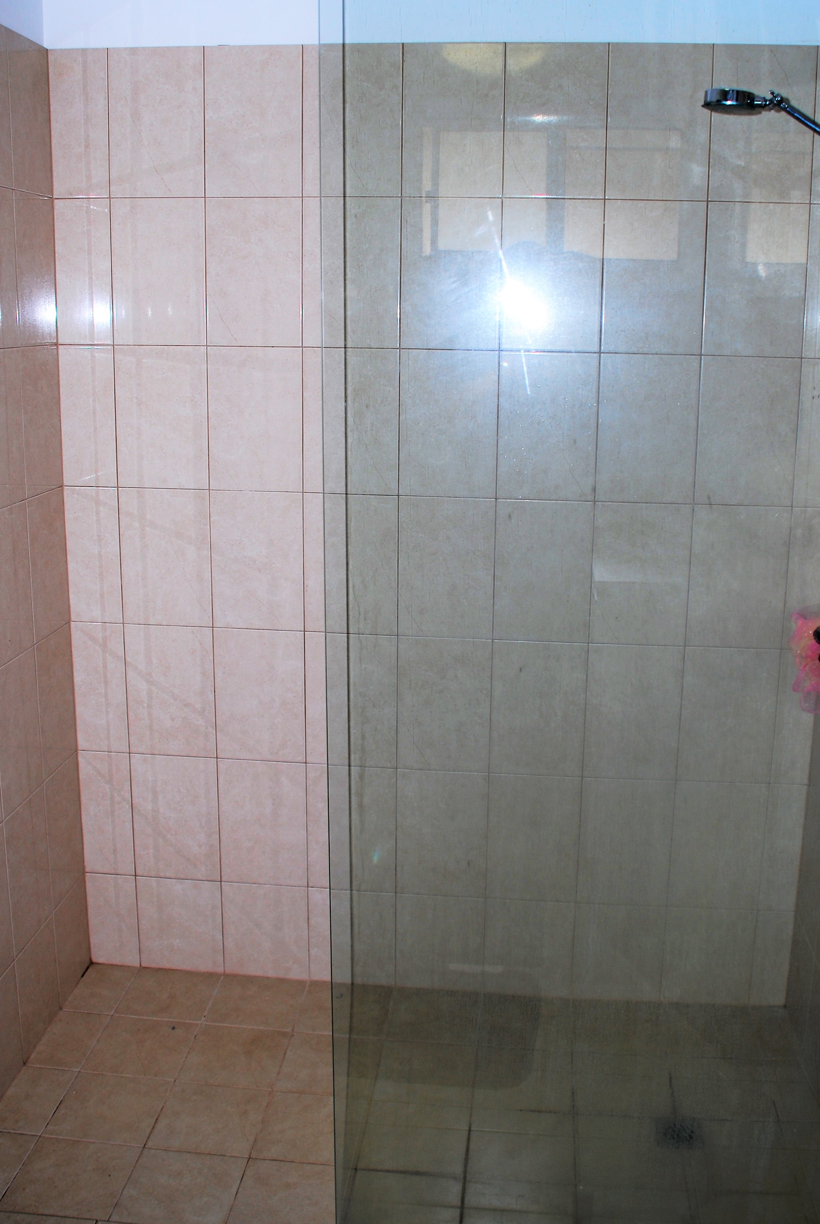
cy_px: 562
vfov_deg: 51.8
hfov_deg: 36.0
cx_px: 451
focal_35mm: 37
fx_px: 1260
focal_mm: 20
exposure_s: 1/60
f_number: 3.8
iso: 100
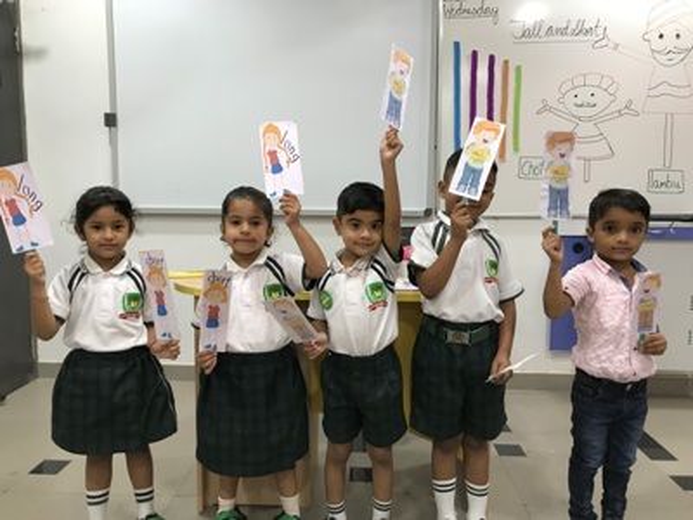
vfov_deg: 49.7
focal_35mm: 28
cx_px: 346
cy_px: 260
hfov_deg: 63.4
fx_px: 561
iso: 32
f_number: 1.8
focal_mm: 3.99
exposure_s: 1/20
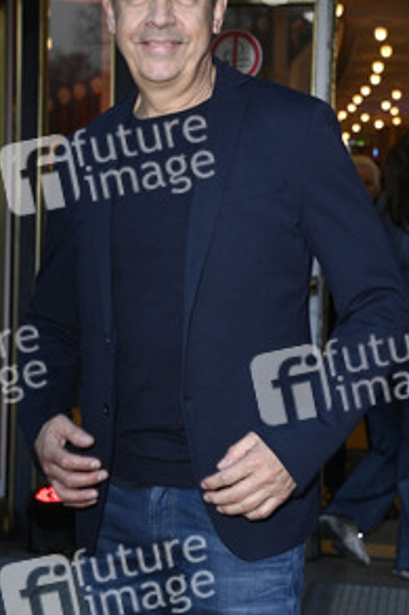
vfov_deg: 28.4
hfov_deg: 19.1
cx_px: 168
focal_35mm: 71
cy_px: 271
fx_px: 1211
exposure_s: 1/250
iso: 800
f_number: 5.6
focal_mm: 52
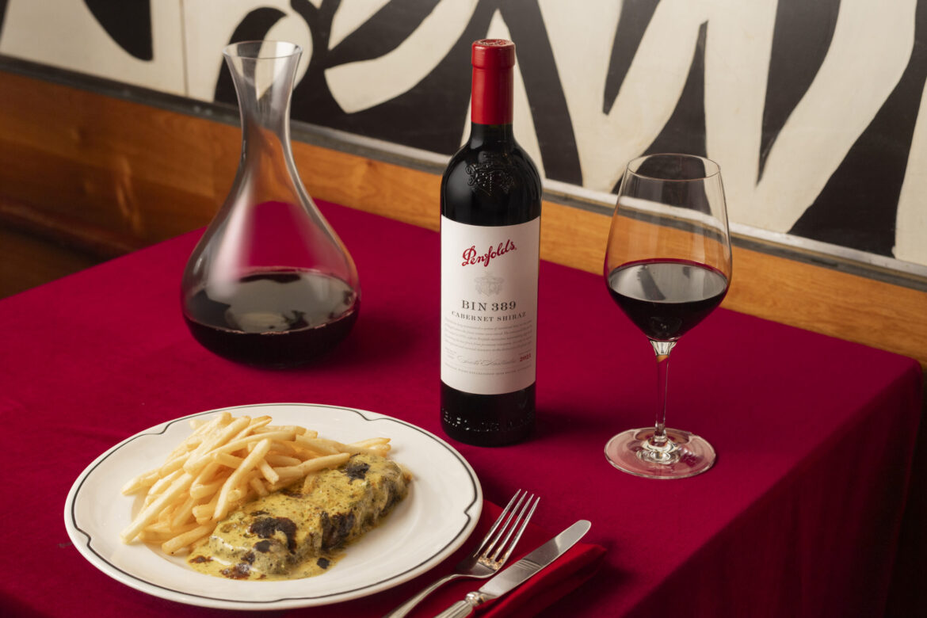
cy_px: 309
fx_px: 1493
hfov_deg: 34.5
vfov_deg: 23.4
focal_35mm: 58
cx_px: 464
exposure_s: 1/250
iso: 640
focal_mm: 58
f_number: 6.3
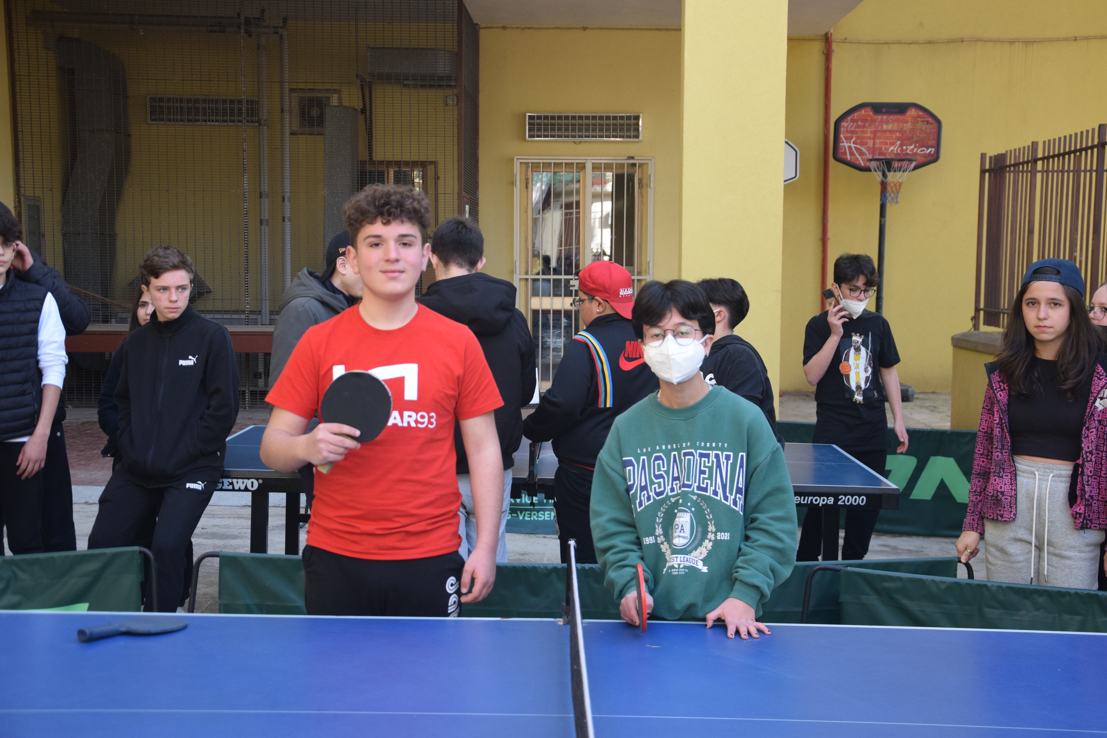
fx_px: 1614
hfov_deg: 37.9
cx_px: 554
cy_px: 369
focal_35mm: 52
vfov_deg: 25.8
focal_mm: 35
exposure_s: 1/500
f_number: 4.5
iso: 1100
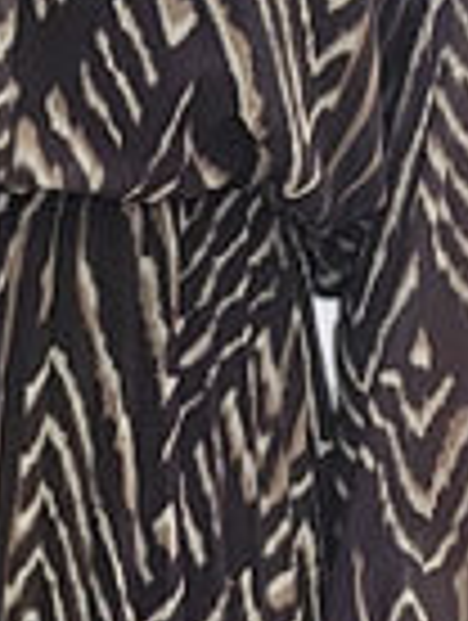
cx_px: 180
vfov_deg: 11.5
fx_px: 3037
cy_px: 664
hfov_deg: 8.8
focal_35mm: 169
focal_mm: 3.3
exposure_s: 1/100
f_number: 2.2
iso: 100
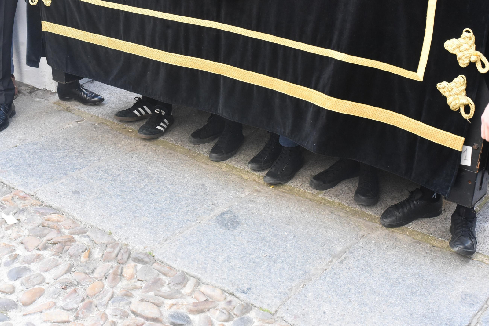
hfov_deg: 39.6
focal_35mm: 50
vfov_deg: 27.0
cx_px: 244
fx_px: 679
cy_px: 163
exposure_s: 1/250
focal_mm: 50
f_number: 8
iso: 5600
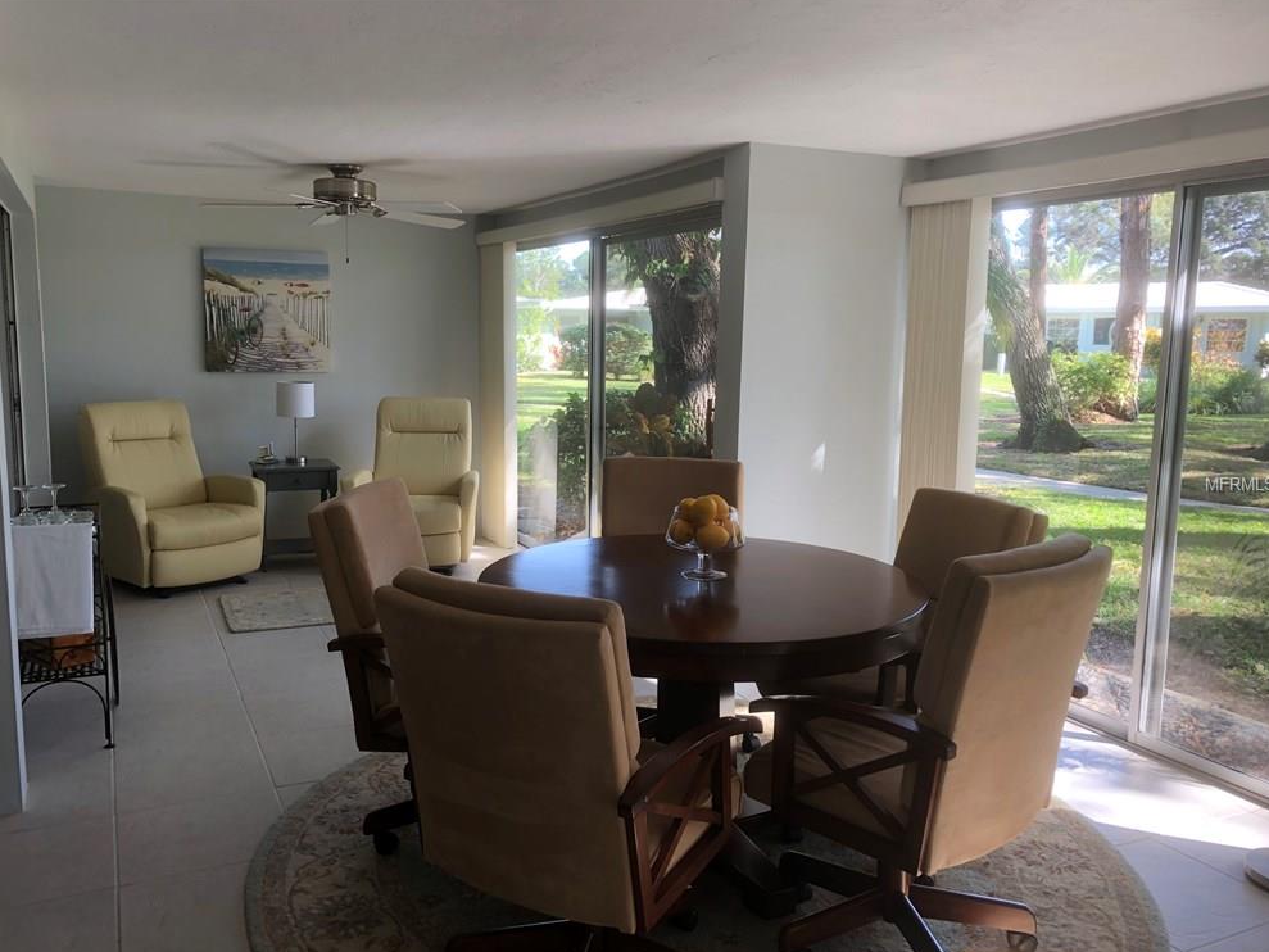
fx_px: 1063
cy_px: 485
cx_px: 626
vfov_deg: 48.2
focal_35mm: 29
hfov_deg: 61.7
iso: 50
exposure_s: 1/120
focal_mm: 3.99
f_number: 1.8
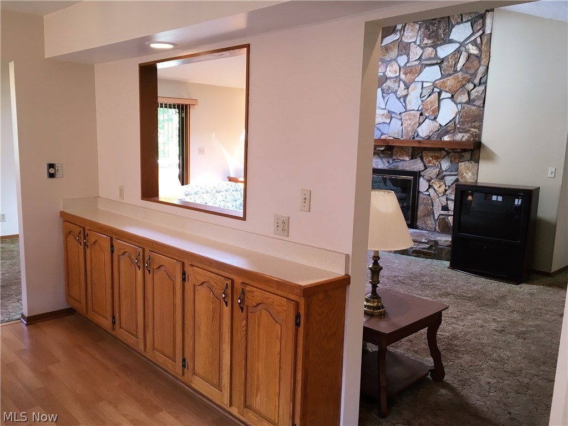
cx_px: 284
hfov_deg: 61.7
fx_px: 476
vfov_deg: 48.2
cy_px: 213
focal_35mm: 29
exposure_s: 1/30
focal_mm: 4.15
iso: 64
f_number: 2.2
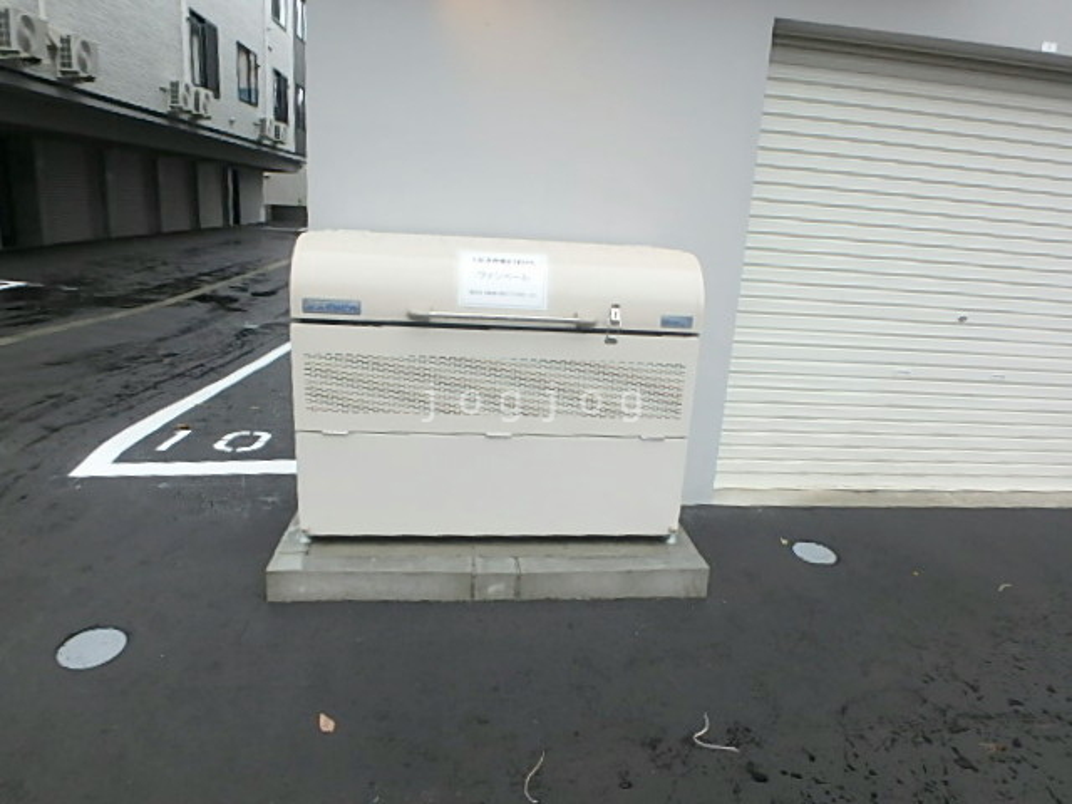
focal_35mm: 21
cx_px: 536
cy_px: 402
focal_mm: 3.7
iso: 125
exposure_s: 1/100
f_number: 3.5
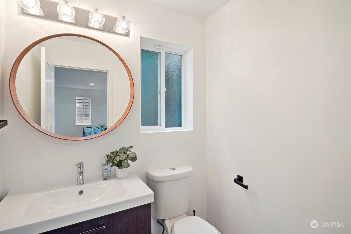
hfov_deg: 93.3
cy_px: 117
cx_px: 176
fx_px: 166
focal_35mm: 17
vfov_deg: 70.4
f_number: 8
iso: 400
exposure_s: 1/20
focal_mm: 17
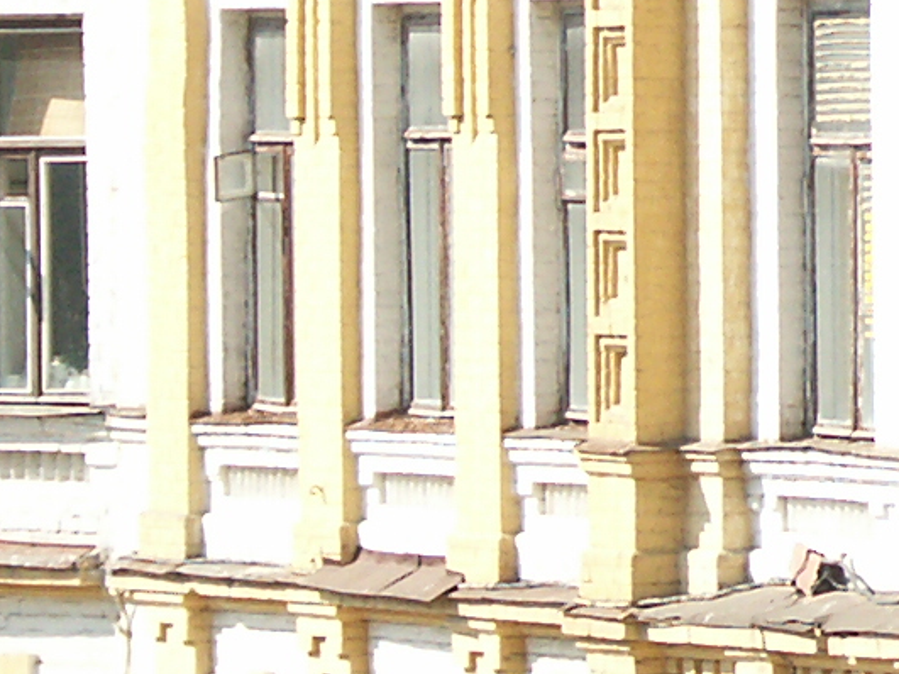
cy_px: 44
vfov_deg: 3.0
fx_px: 12775
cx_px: 1857
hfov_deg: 4.0
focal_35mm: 492
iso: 100
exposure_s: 1/800
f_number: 4
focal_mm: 25.41
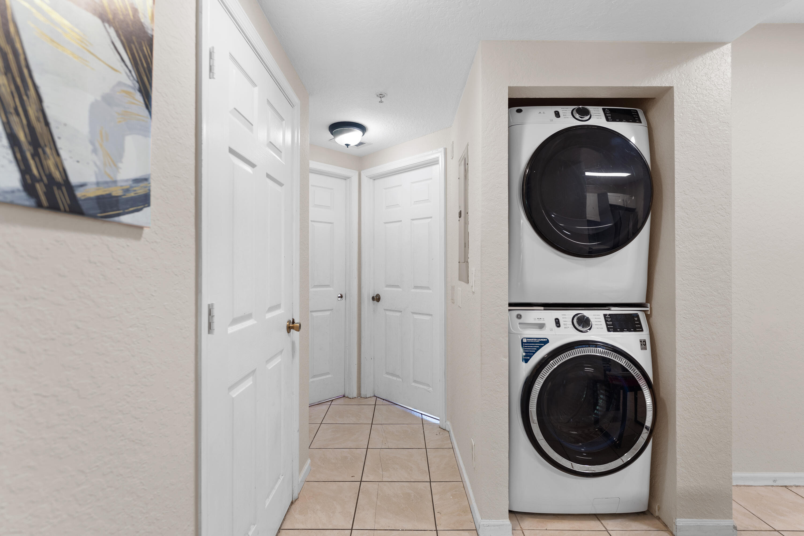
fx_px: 366
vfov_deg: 72.4
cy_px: 268
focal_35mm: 16
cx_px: 402
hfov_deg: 95.3
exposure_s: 1/5
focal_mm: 16.4
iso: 100
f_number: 4
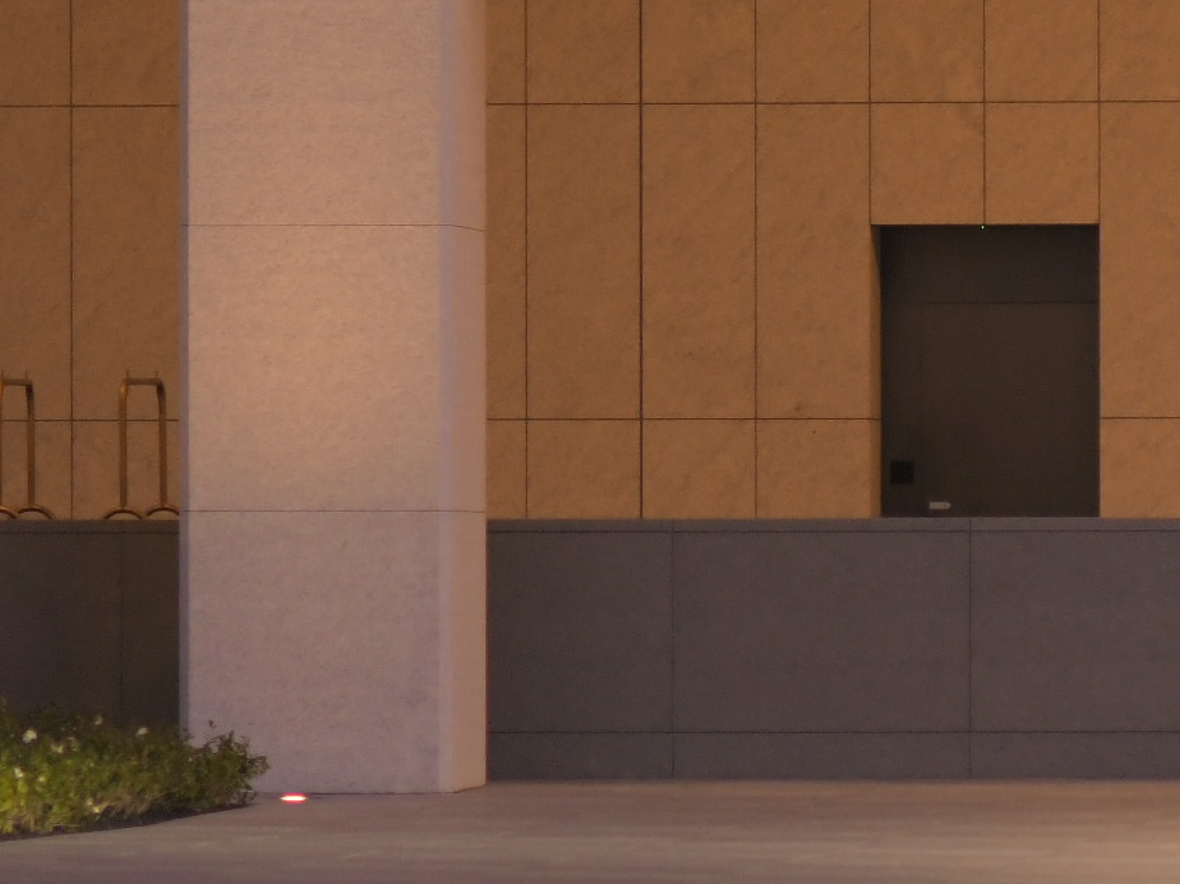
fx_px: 13597
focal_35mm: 399
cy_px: 526
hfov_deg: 5.0
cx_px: 1339
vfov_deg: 3.7
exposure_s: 1/125
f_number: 1.4
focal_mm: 85
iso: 1000
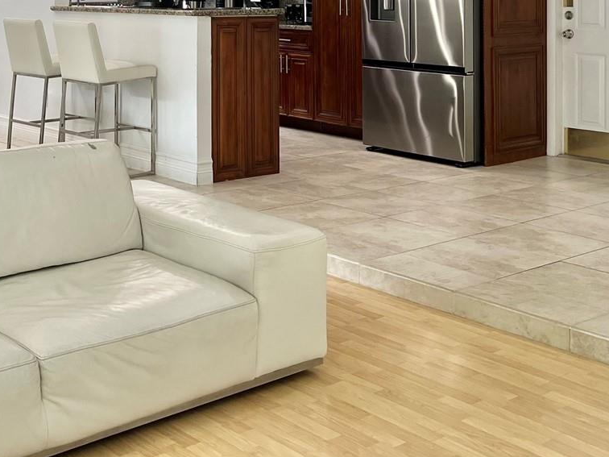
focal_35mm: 55
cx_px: 120
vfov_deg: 25.1
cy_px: -19
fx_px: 968
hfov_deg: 33.9
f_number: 1.5
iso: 125
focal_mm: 5.7
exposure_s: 1/120
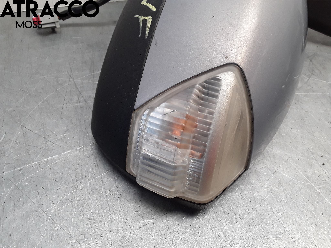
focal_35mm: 28
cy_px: 124
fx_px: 268
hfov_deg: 63.4
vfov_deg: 49.7
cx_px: 166
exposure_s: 1/100
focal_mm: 2.91
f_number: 1.9
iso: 64
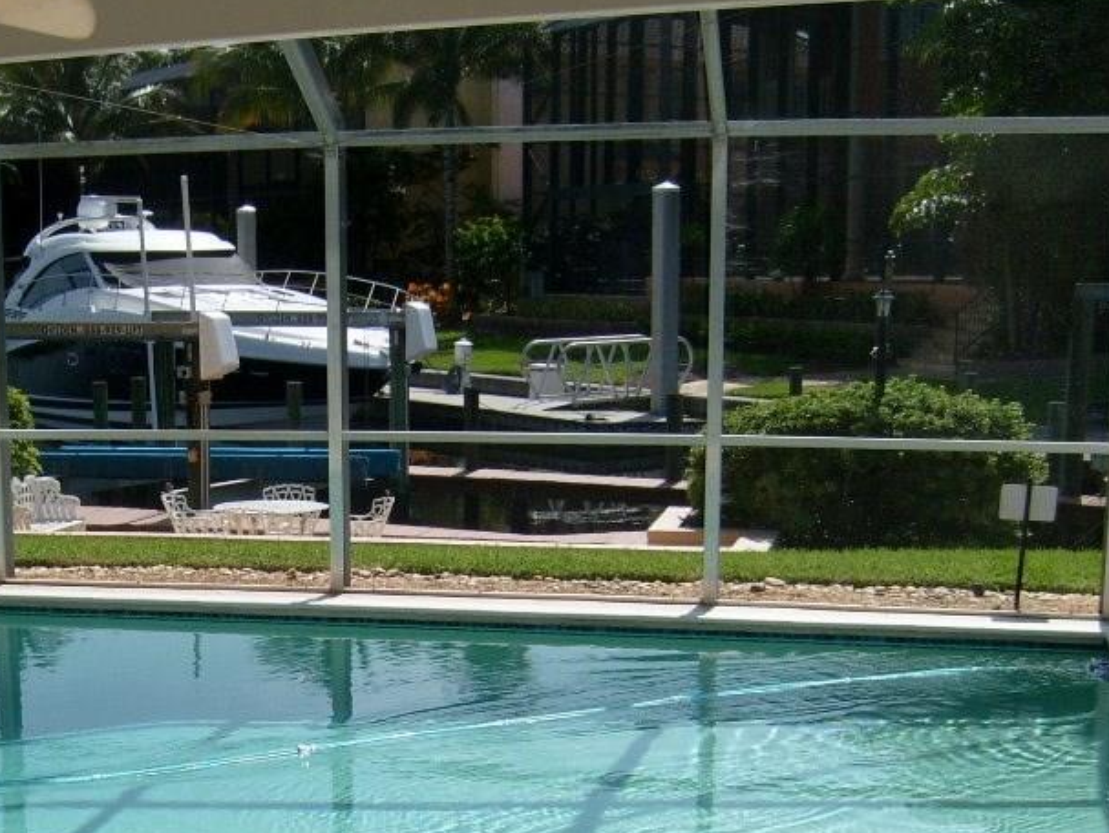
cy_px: 652
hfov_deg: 32.2
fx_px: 1891
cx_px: 298
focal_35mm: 59
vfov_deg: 24.5
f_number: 7.1
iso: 80
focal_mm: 5.8
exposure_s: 1/250
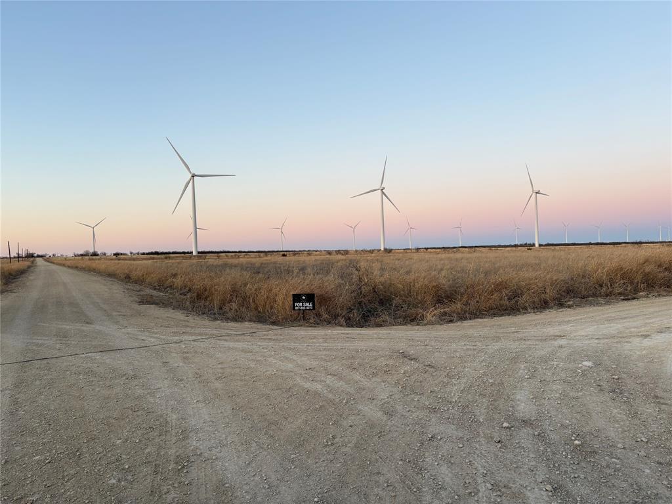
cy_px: 252
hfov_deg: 67.3
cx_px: 336
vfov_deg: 53.1
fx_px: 505
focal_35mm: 26
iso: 40
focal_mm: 5.96
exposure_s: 1/122
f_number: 1.6
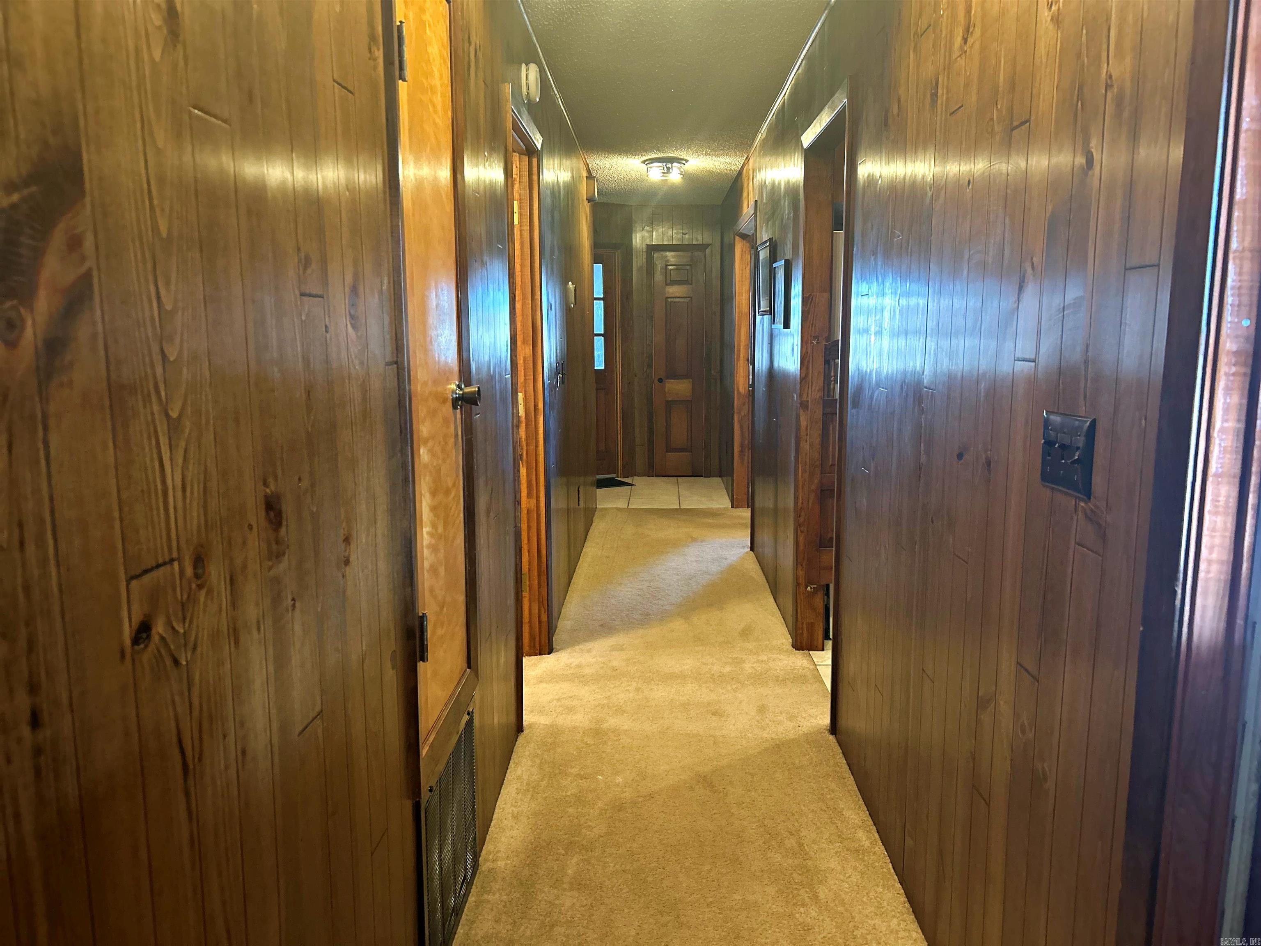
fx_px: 947
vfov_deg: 53.1
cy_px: 473
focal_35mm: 26
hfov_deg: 67.3
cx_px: 630
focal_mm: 5.7
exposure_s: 1/40
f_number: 1.5
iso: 400
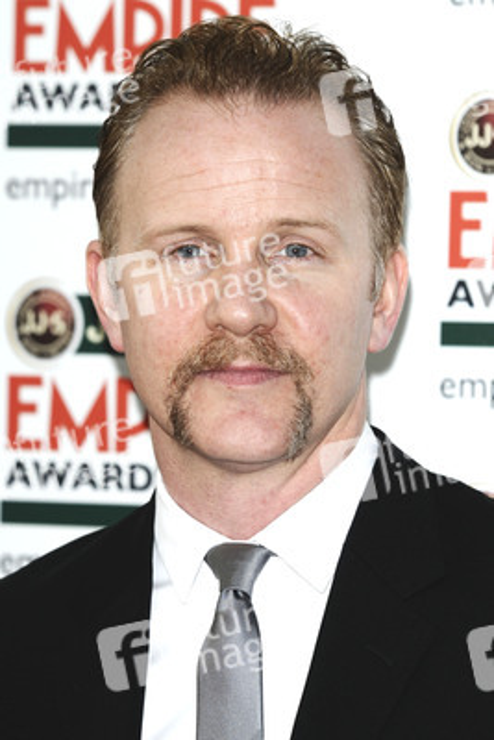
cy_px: 370
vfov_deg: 8.9
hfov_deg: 5.9
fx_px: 4781
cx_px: 247
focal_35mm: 232
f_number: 4.5
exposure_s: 1/200
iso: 200
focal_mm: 155
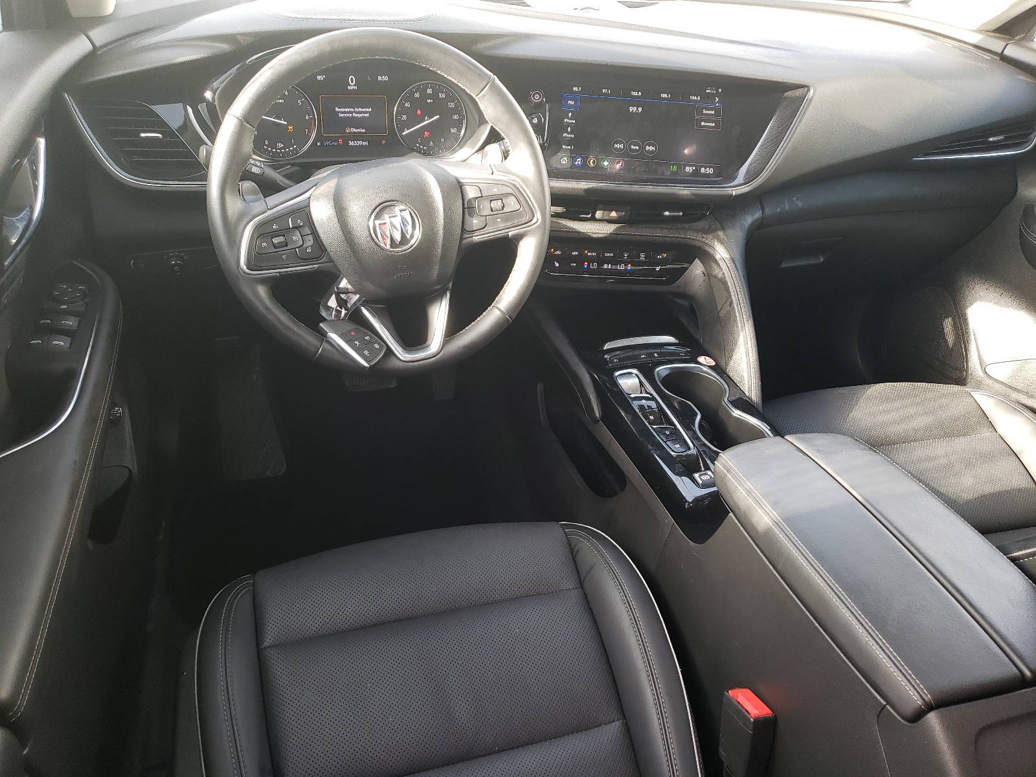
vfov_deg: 53.1
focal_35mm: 26
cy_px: 388
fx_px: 778
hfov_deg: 67.3
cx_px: 518
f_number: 1.5
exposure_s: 1/120
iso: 87
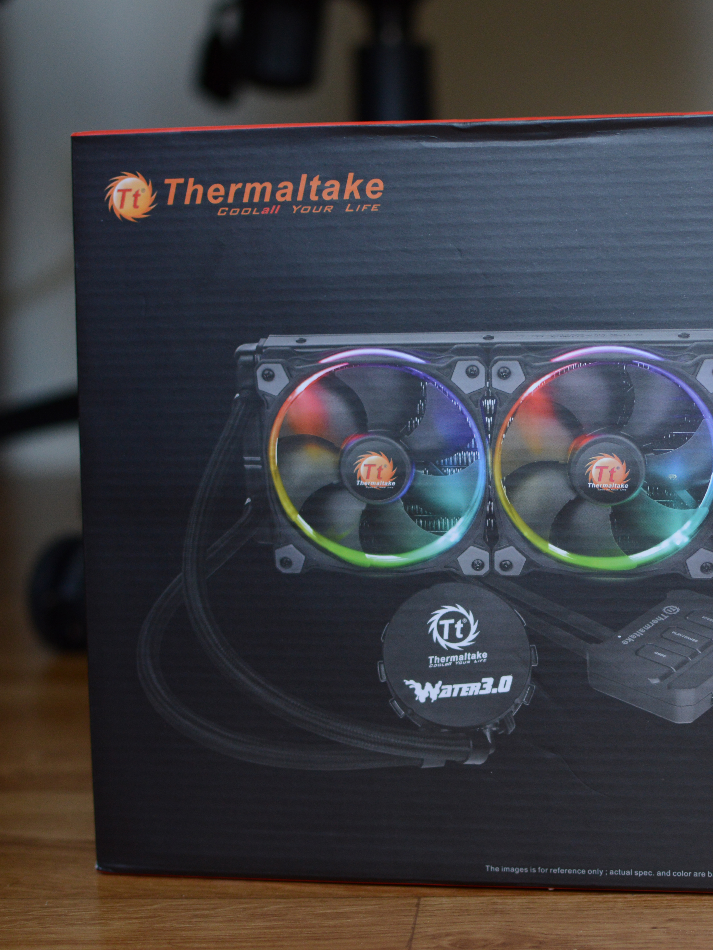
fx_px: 2107
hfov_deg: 19.0
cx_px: 569
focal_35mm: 77
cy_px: 475
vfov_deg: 25.4
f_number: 2.5
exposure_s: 1/400
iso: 400
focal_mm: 35
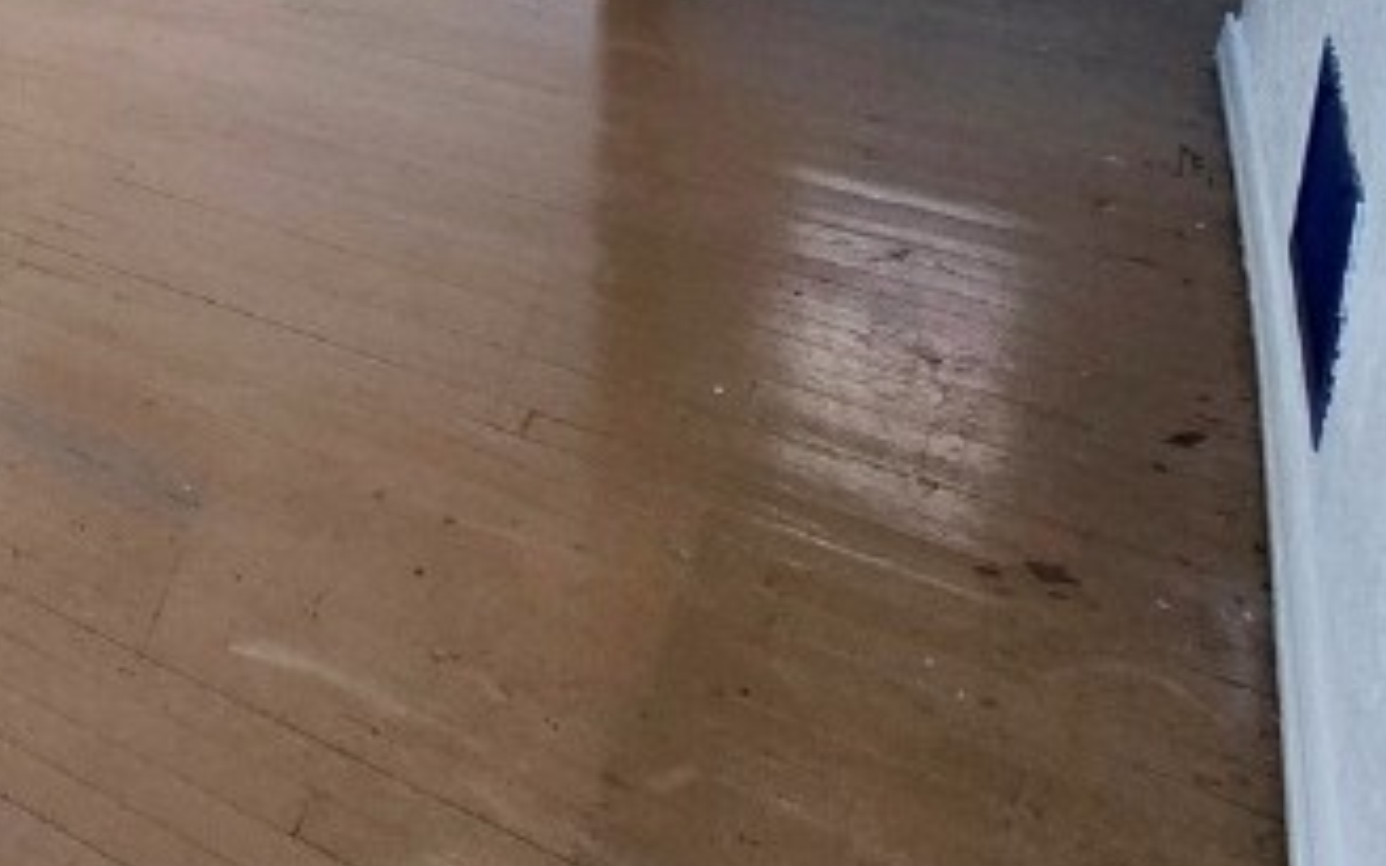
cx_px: -406
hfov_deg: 33.8
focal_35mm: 43
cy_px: -330
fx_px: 1624
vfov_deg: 24.9
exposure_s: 1/60.2
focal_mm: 2.2
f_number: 2.2
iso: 100
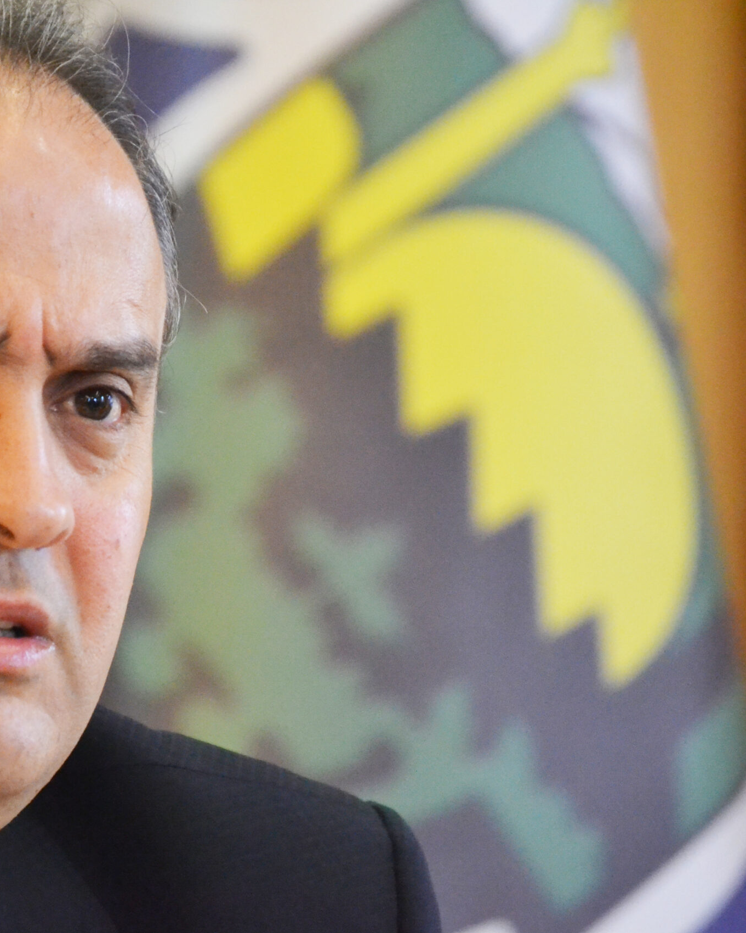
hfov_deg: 4.2
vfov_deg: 5.2
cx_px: 194
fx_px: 10230
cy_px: 465
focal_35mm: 371
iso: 3200
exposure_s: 1/100
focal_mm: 175
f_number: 5.3
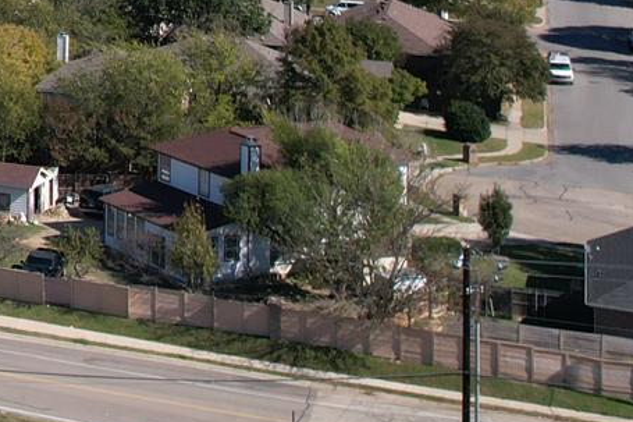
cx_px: -676
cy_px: -408
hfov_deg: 14.4
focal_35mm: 116
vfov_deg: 10.8
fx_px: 2039
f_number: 2.8
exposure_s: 1/2000
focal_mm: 8.38
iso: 100
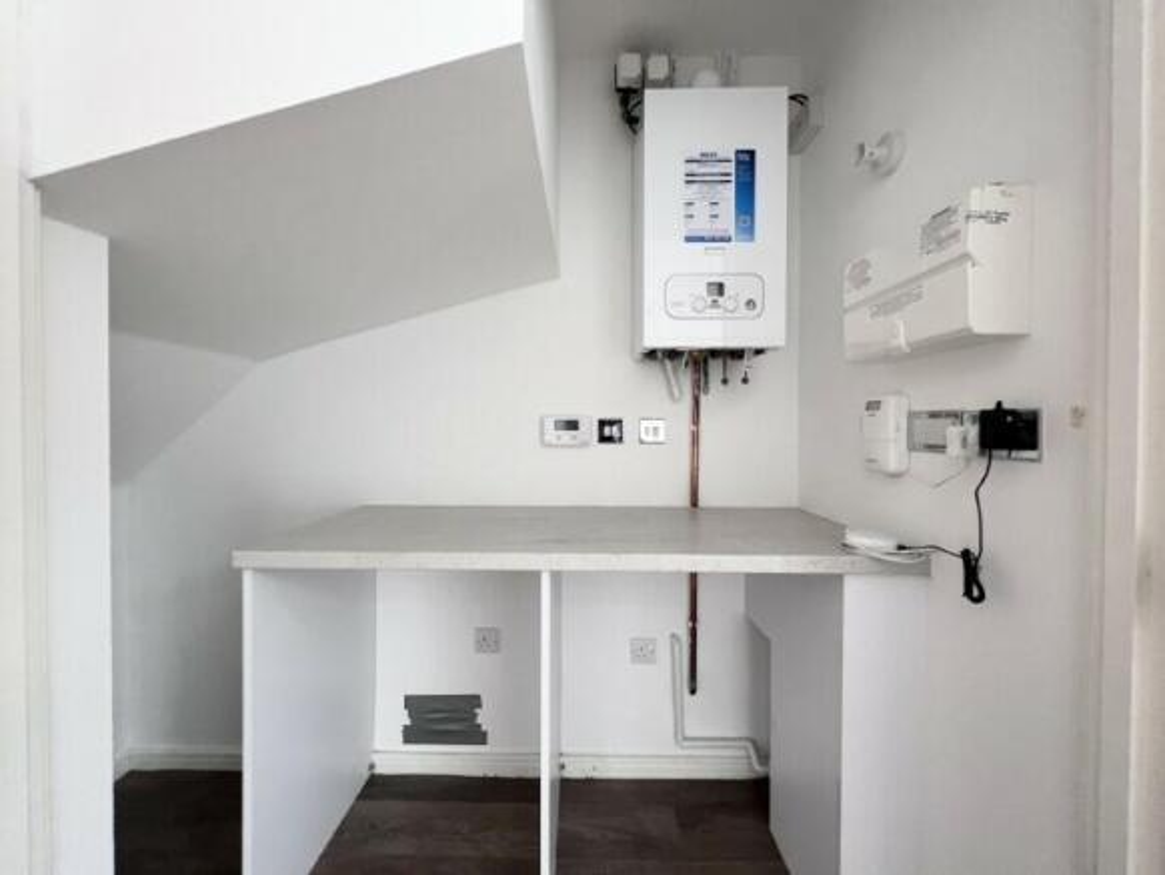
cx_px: 582
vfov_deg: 90.0
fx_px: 438
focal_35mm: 13
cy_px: 438
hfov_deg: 106.2
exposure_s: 1/60
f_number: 1.8
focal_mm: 1.57
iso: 200
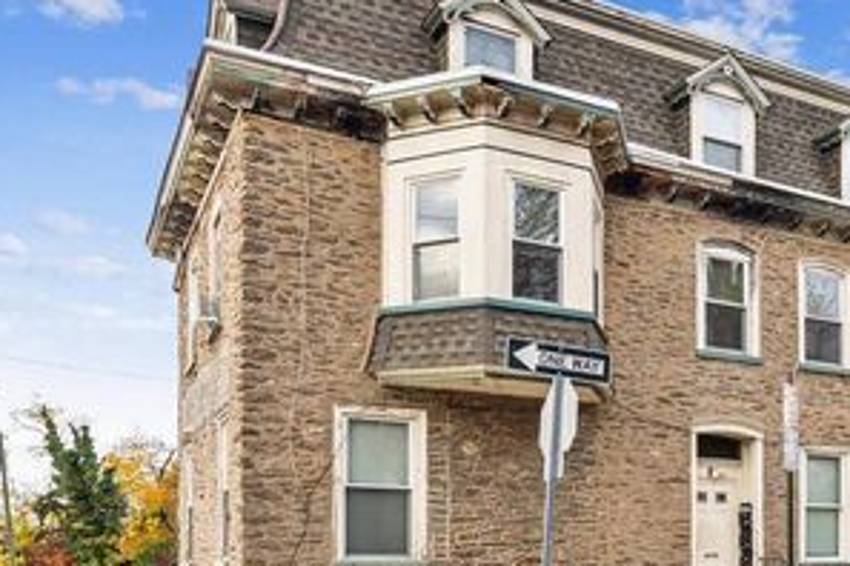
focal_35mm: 38
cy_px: 330
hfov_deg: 48.6
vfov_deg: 35.1
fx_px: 893
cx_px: 655
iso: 640
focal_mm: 22.5
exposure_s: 1/160
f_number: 11
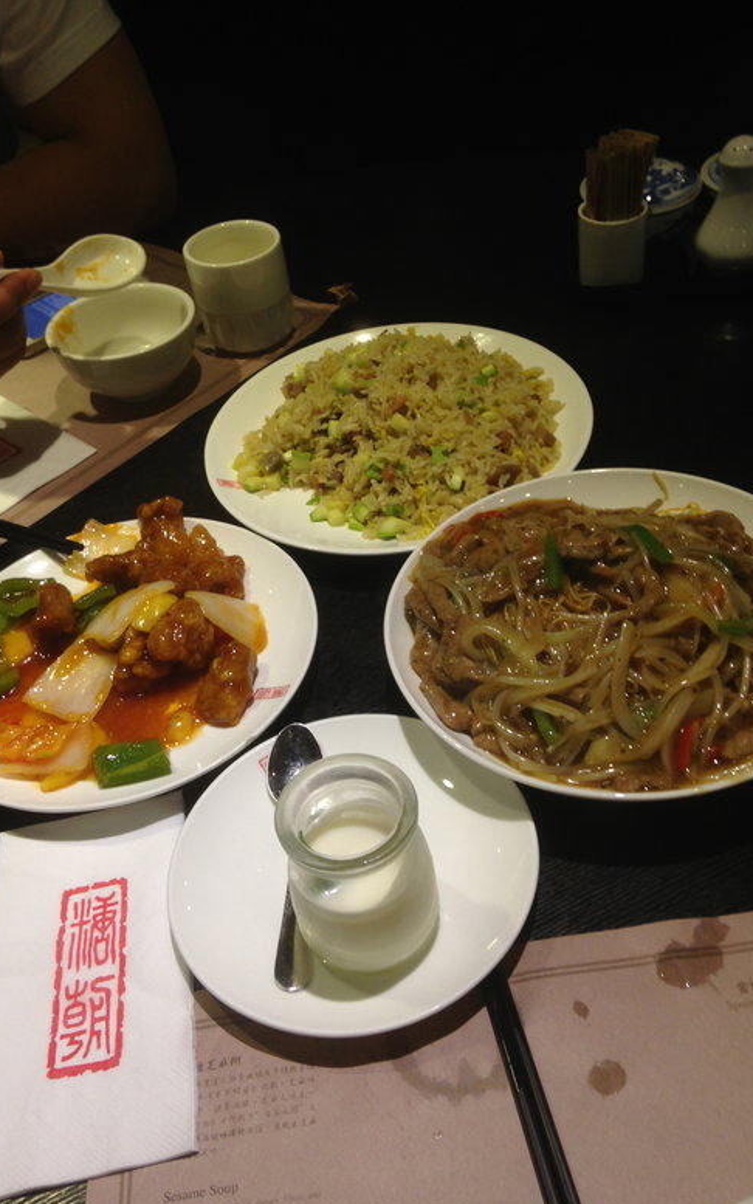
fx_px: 1181
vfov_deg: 54.0
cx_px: 375
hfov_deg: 35.4
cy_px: 604
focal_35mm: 36
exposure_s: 1/20
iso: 50
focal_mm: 4.13
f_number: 2.4
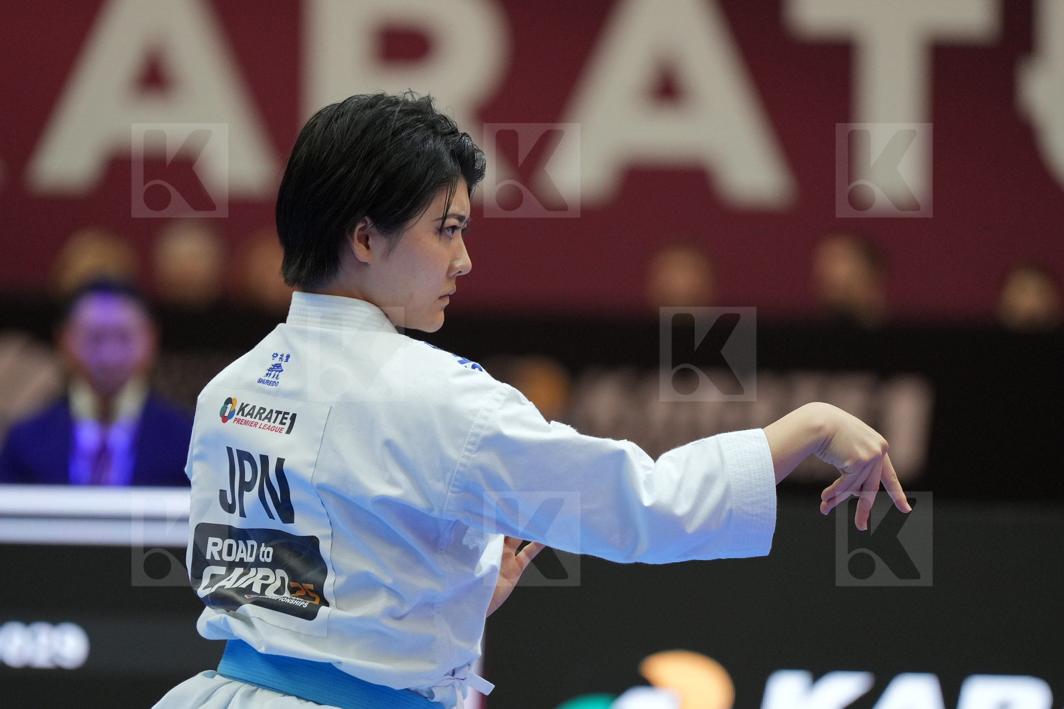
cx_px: 532
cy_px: 354
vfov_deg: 4.6
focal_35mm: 300
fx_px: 8865
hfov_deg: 6.9
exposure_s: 1/1000
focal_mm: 200
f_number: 2.8
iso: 1250
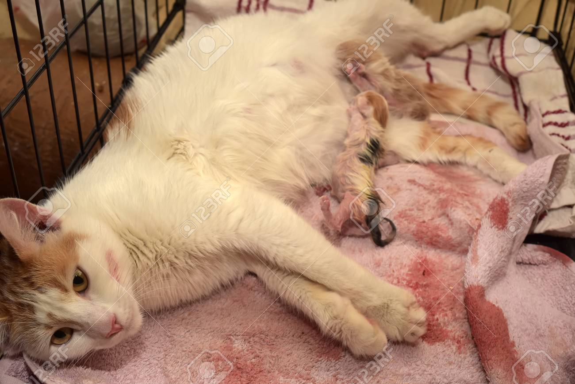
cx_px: 288
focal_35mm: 48
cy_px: 192
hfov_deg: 41.1
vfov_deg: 28.1
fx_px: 767
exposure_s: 1/200
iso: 200
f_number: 8
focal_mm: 48
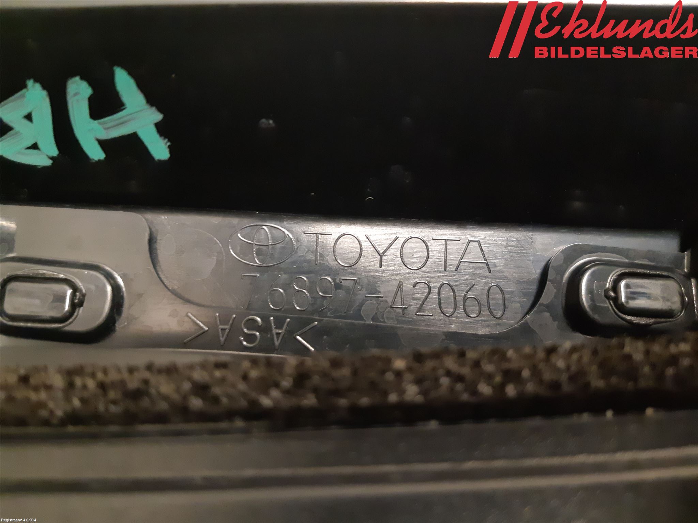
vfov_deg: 53.1
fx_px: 524
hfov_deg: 67.3
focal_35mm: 26
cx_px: 349
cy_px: 262
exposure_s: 1/25
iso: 400
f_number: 1.7
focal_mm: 3.93
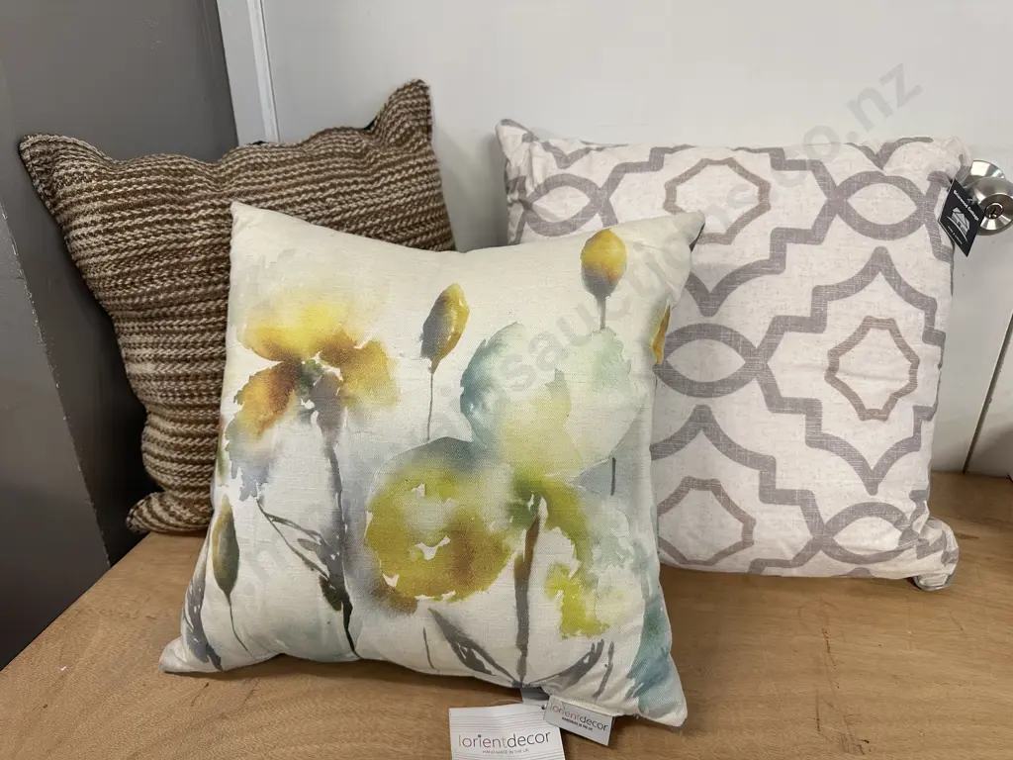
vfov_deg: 56.8
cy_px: 380
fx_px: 702
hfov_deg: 71.6
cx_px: 506
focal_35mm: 24
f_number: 1.78
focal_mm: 6.86
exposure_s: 1/100
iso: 200
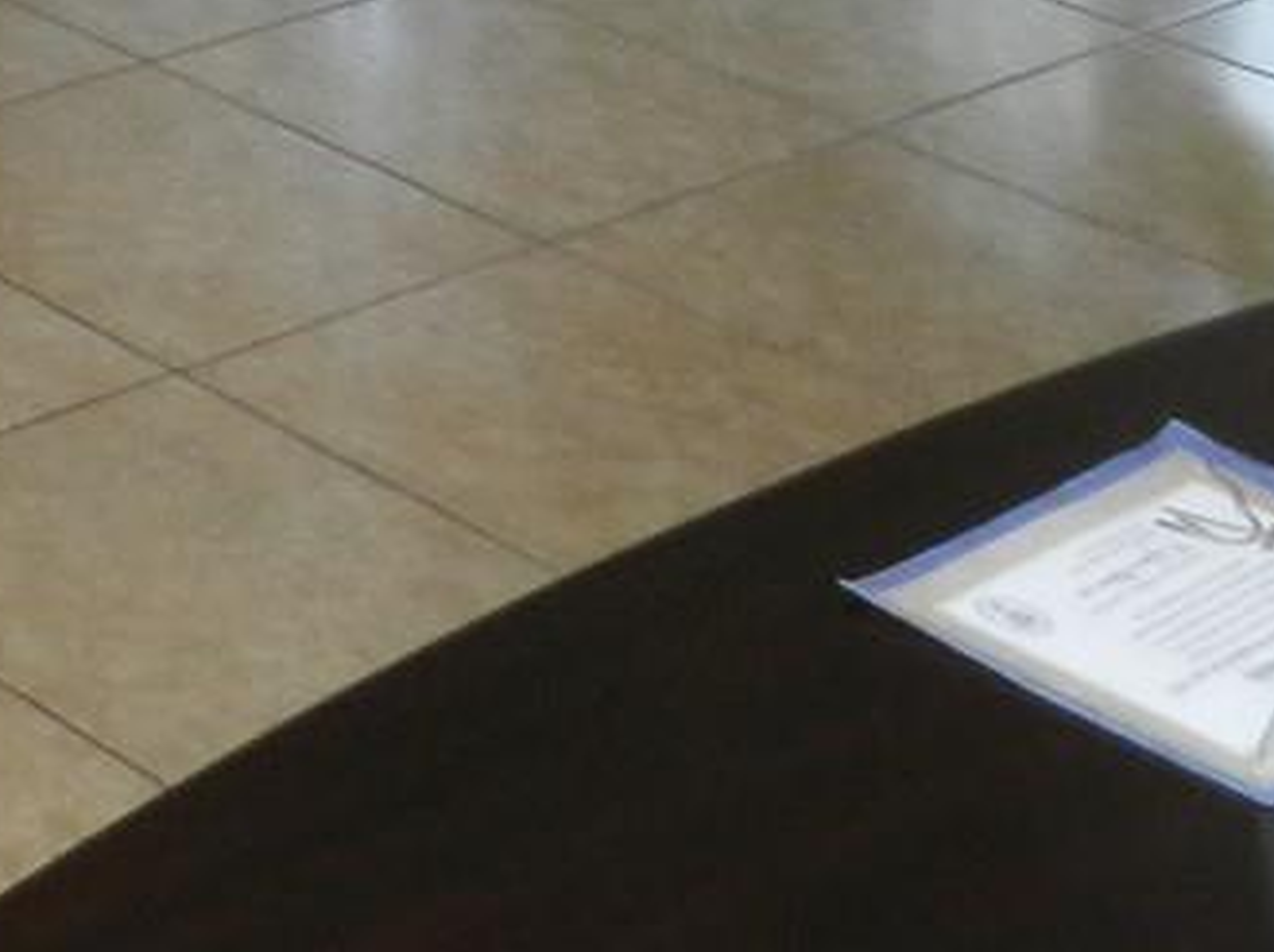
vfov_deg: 11.5
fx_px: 4118
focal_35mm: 112
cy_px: -1118
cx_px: -802
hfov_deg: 15.7
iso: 200
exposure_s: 1/40
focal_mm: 4
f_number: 3.4
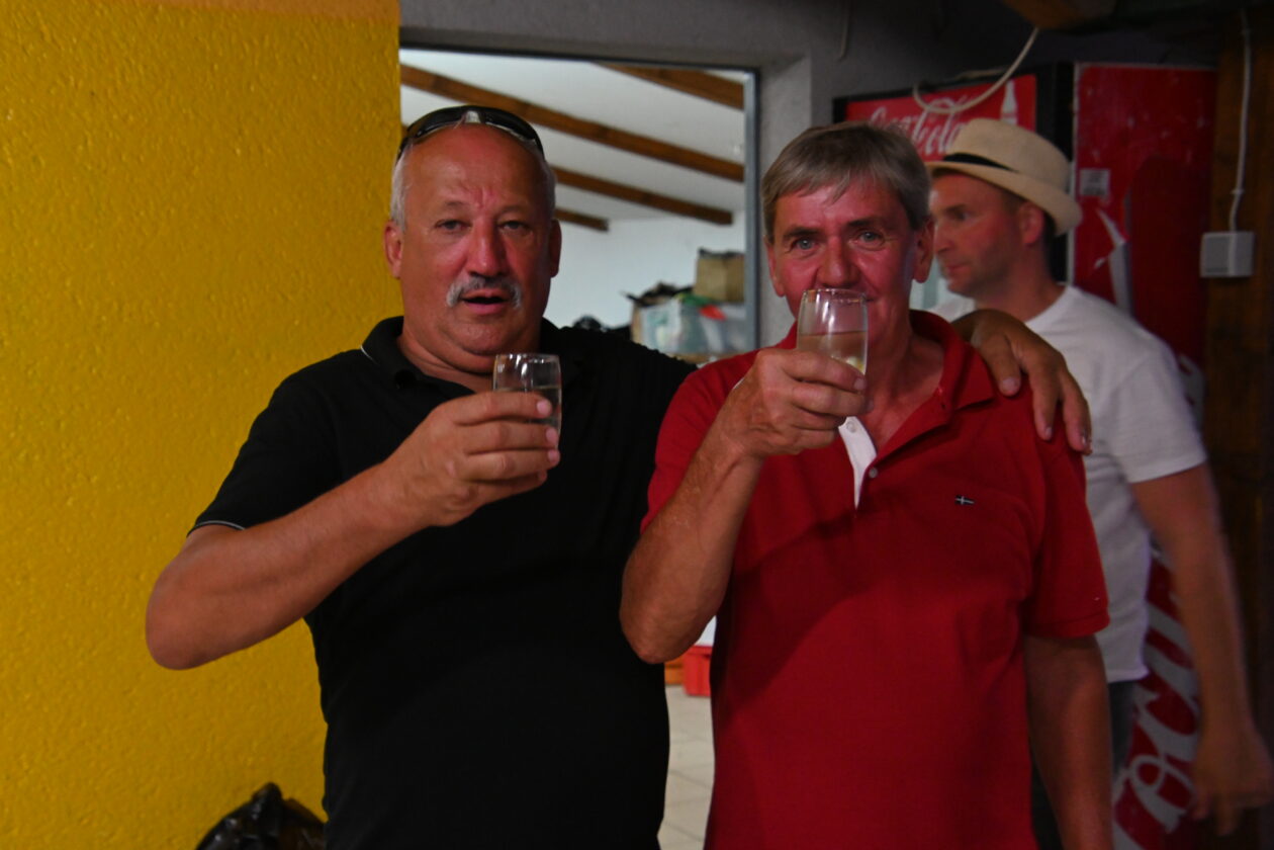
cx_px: 637
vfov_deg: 25.8
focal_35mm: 52
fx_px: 1858
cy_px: 425
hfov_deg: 37.9
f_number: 5
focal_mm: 35
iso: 3200
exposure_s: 1/80
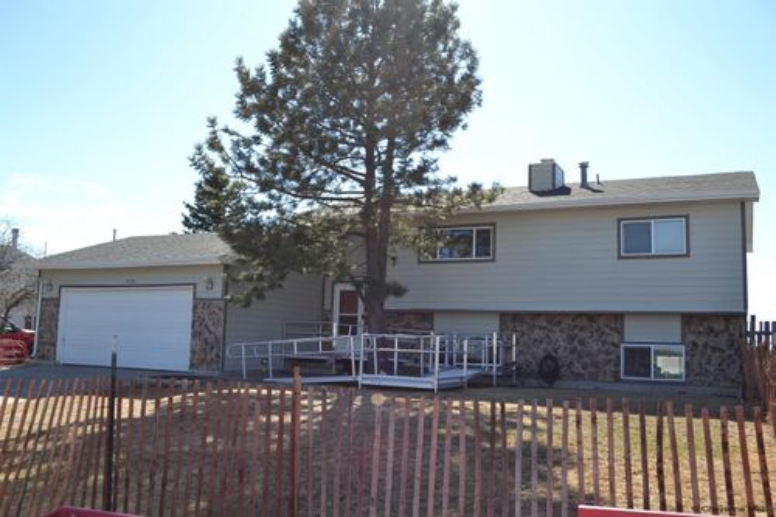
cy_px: 258
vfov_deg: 39.9
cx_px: 388
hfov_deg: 57.2
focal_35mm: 33
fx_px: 711
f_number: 7.1
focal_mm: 22
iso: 100
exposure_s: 1/200
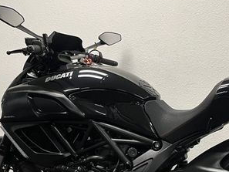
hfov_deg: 33.9
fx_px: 371
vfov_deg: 25.7
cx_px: 161
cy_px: 137
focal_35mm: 56
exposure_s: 1/50
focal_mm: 5.1
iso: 80
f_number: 1.6
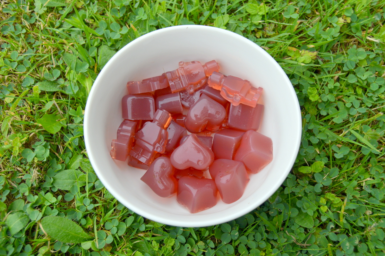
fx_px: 385
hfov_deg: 53.2
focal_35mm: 36
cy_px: 128
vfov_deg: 36.8
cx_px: 192
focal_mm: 24
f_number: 6.3
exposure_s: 1/160
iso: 100
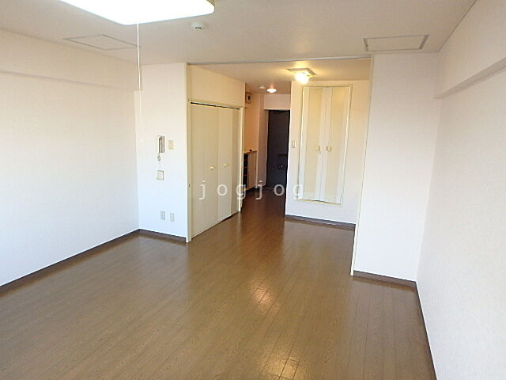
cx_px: 253
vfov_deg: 63.4
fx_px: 307
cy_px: 190
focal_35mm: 21
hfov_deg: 79.0
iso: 250
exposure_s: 1/30
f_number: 3.5
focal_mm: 3.7
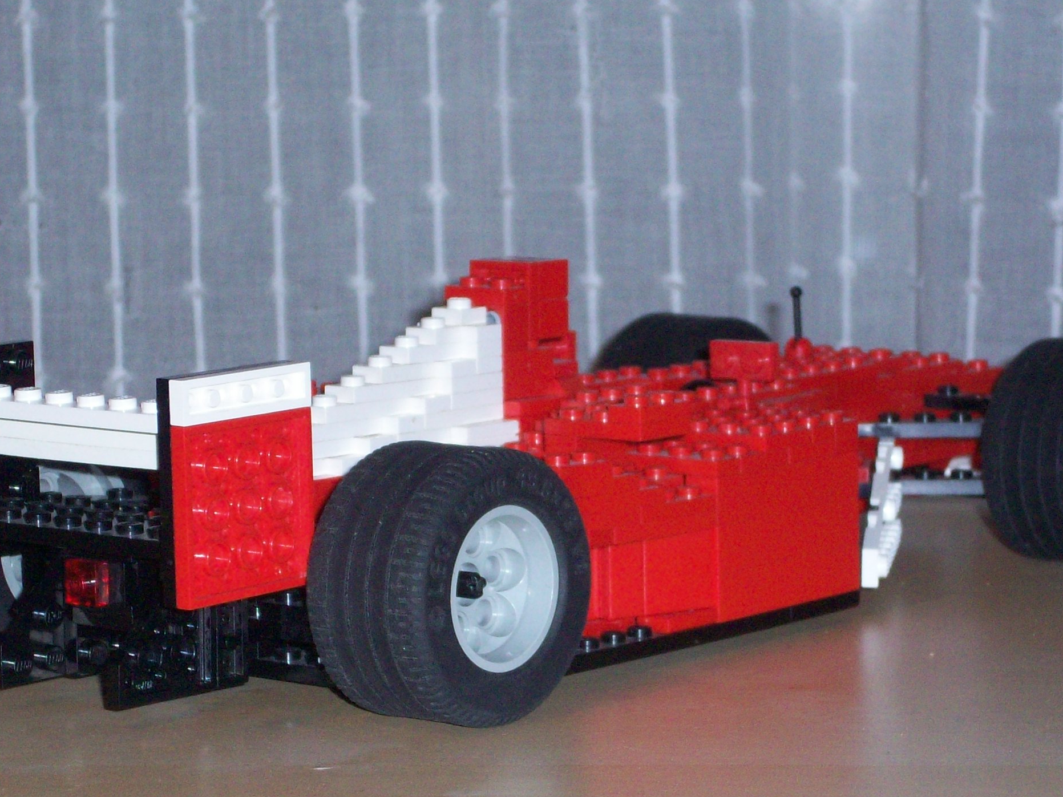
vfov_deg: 11.6
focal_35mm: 128
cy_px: 508
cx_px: 558
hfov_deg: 15.4
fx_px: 3930
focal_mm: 15.3
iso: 200
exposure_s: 1/114
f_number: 4.7
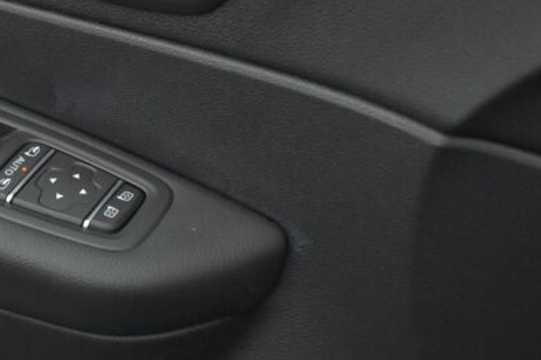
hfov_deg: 27.8
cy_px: 155
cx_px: 58
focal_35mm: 70
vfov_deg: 19.4
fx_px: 1051
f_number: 3.5
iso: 1600
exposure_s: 1/160
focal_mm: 18
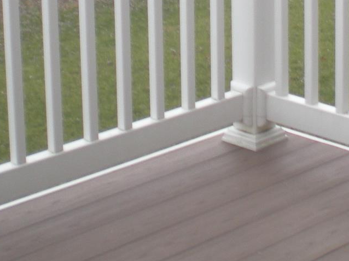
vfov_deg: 11.8
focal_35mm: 122
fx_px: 1230
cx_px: 274
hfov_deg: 16.1
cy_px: -89
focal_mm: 6.3
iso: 65
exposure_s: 1/53
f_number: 3.1
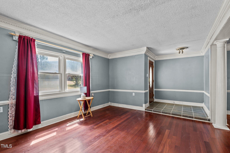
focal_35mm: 15
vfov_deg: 77.2
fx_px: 96
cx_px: 115
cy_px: 76
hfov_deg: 100.4
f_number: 6.3
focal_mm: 15
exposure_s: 1/20
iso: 400
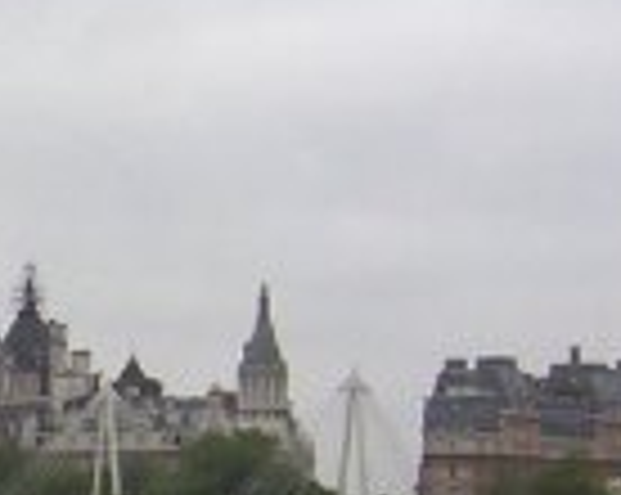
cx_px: -540
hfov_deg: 11.0
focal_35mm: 163
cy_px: 513
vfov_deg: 9.4
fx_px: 2992
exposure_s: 1/317
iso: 100
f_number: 5.24
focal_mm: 5.54
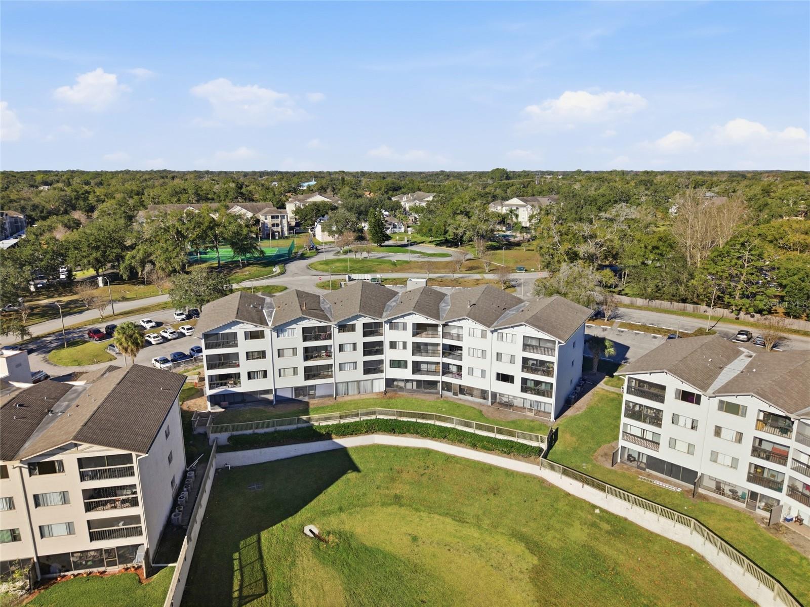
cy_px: 304
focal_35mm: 24
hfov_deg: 71.6
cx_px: 405
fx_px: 562
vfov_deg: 56.8
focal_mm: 8.7
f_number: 1.8
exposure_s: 1/60
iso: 100
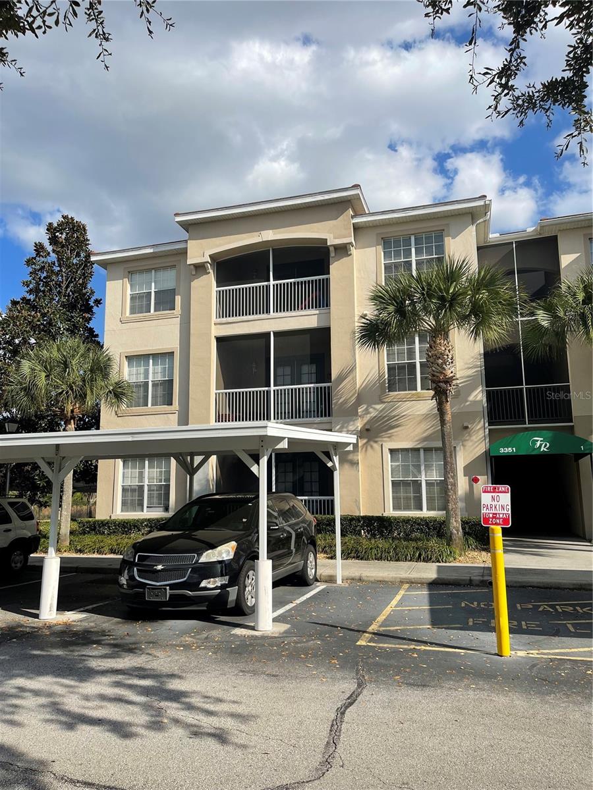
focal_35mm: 26
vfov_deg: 67.3
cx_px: 296
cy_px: 395
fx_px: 594
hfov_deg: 53.1
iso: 32
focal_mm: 5.1
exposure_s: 1/4717
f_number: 1.6
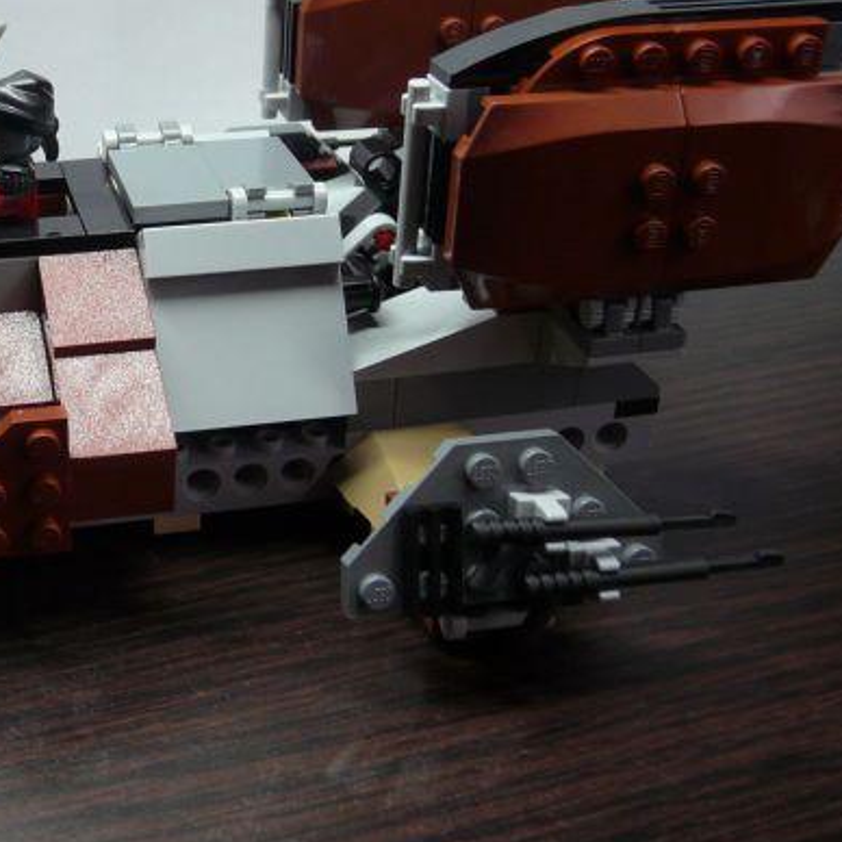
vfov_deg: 33.0
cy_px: 265
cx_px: 93
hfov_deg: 31.9
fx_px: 1403
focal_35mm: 51
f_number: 2.8
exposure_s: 1/30
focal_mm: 4.6
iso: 125
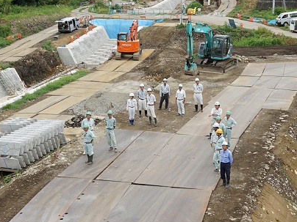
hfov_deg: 56.8
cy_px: 108
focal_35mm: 32
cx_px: 145
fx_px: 275
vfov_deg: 44.2
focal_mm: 28
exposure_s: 1/1000
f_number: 4.5
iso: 200
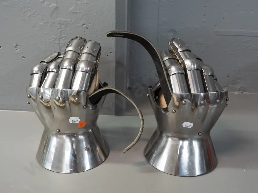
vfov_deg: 36.0
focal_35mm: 40
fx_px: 298
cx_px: 129
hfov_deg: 46.8
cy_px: 96
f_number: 5.6
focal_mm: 20
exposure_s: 1/100
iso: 3200
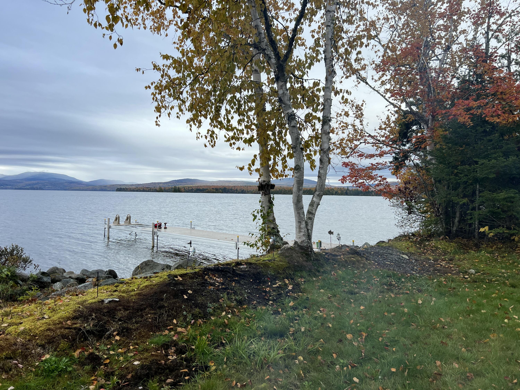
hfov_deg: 67.3
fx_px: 391
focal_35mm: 26
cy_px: 195
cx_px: 260
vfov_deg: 53.1
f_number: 1.5
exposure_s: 1/1468
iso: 50
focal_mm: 5.7
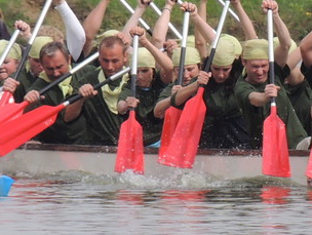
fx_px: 7276
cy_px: 88
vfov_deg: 1.9
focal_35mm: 806
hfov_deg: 2.5
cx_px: 150
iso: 100
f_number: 4.9
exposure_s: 1/500
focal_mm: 98.1
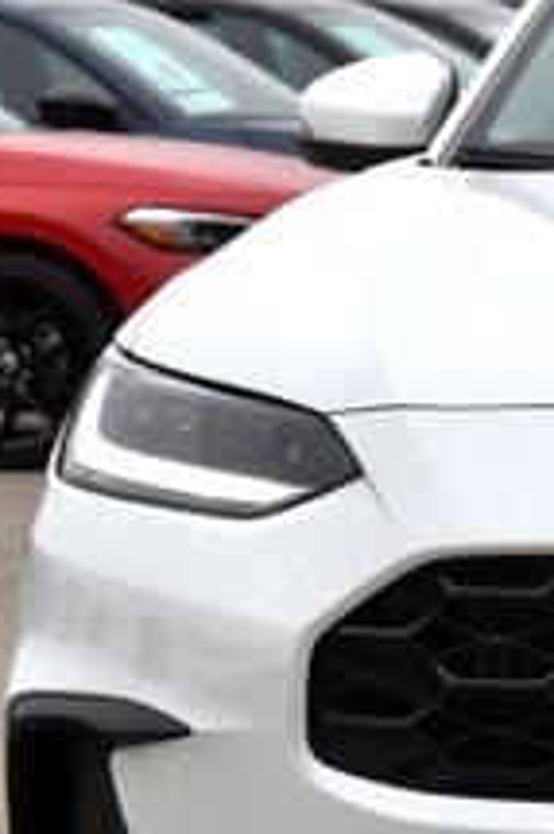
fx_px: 5364
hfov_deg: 5.8
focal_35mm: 232
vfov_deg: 8.9
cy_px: 514
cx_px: 996
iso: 200
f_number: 8
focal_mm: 52
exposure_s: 1/250
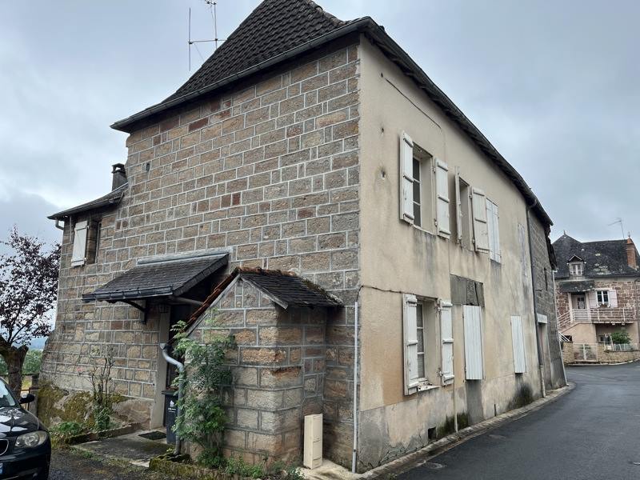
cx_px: 320
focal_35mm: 26
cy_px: 240
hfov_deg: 67.3
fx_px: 481
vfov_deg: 53.1
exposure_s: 1/415
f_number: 1.6
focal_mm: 5.1
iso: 50
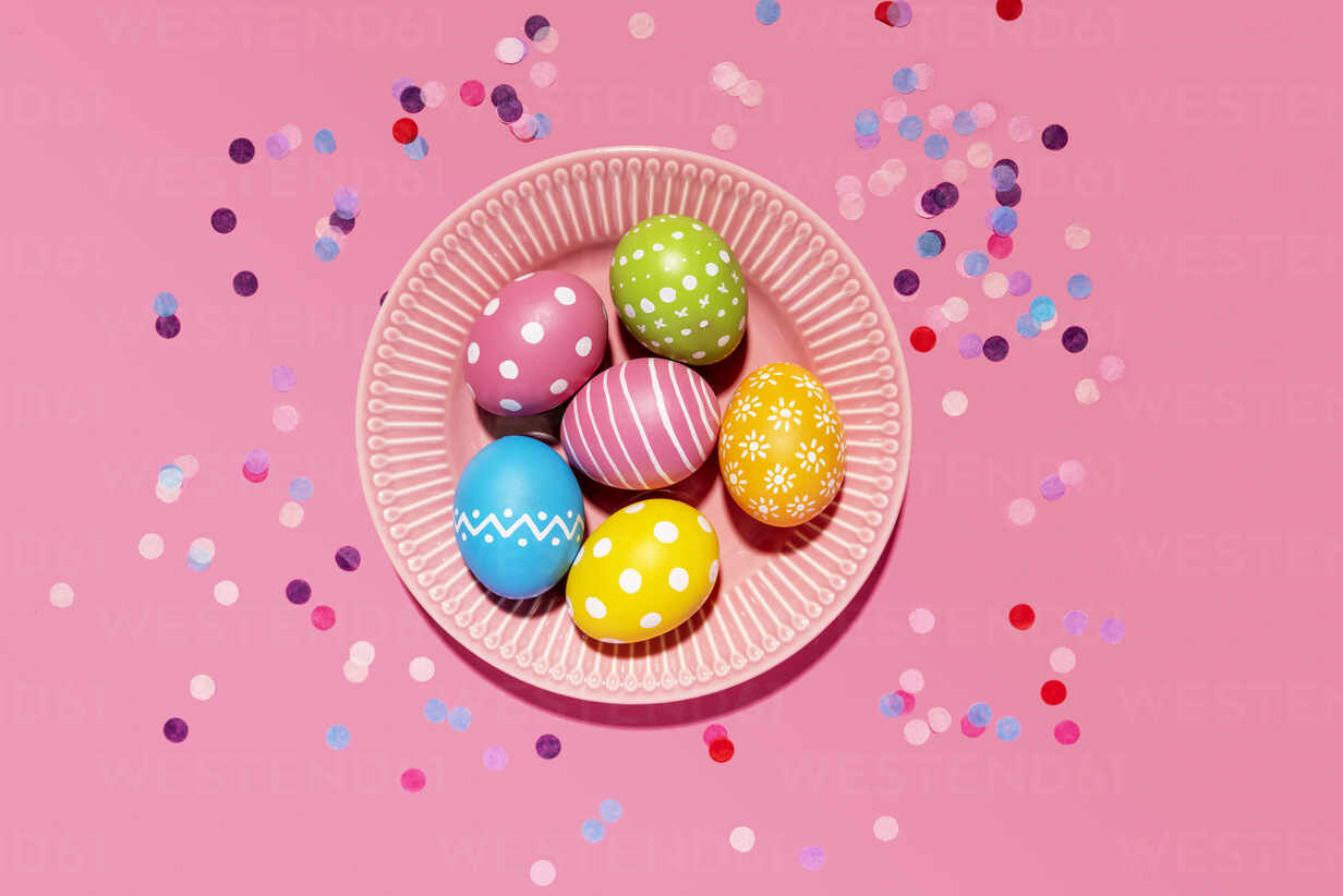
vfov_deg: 37.9
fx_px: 1306
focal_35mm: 35
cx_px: 672
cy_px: 448
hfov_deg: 54.4
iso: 125
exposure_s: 1/160
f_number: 10
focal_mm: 35
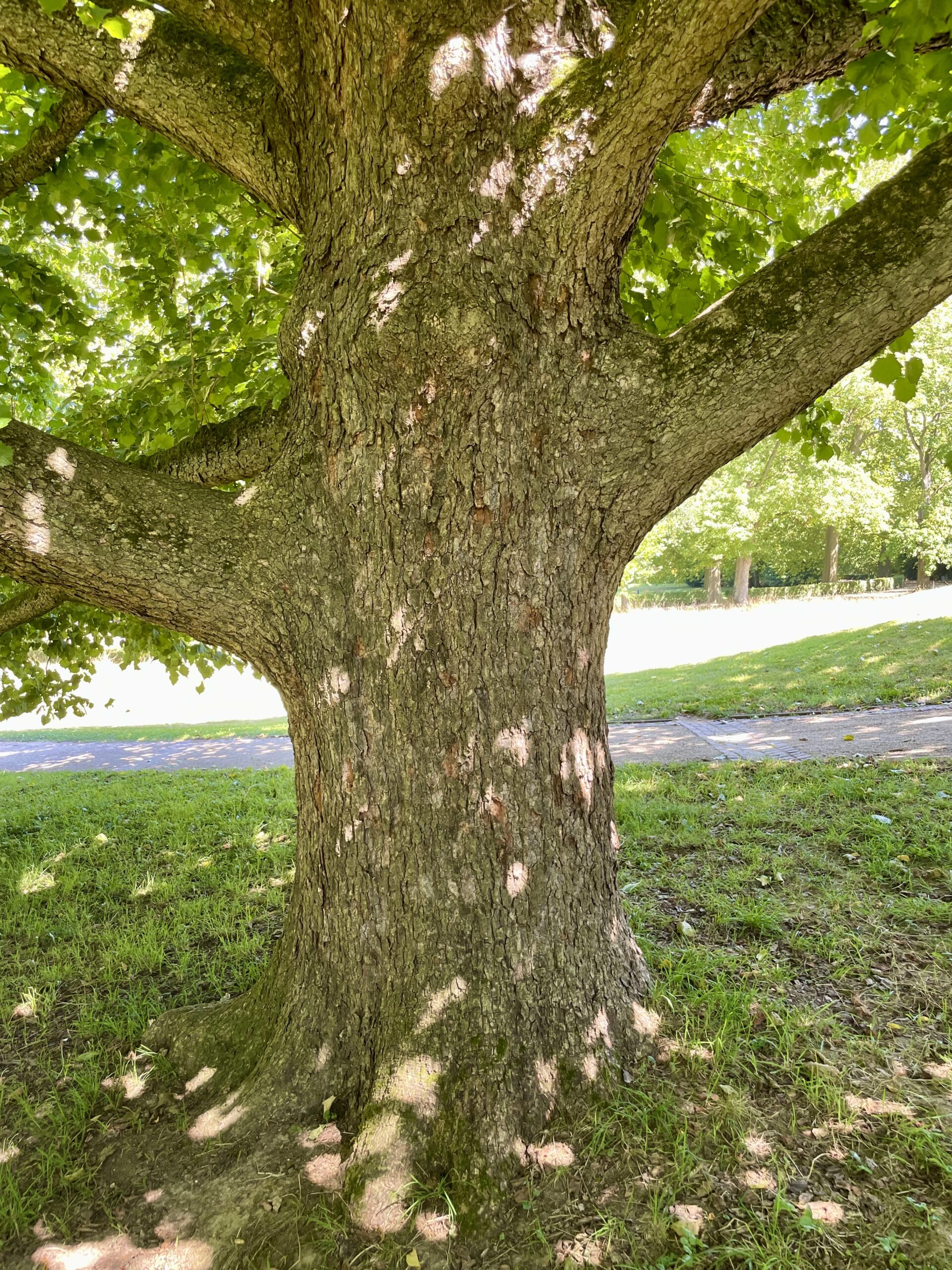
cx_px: 476
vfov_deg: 67.3
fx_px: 953
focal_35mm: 26
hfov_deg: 53.1
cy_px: 635
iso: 80
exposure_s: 1/121
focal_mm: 4.2
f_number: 1.6
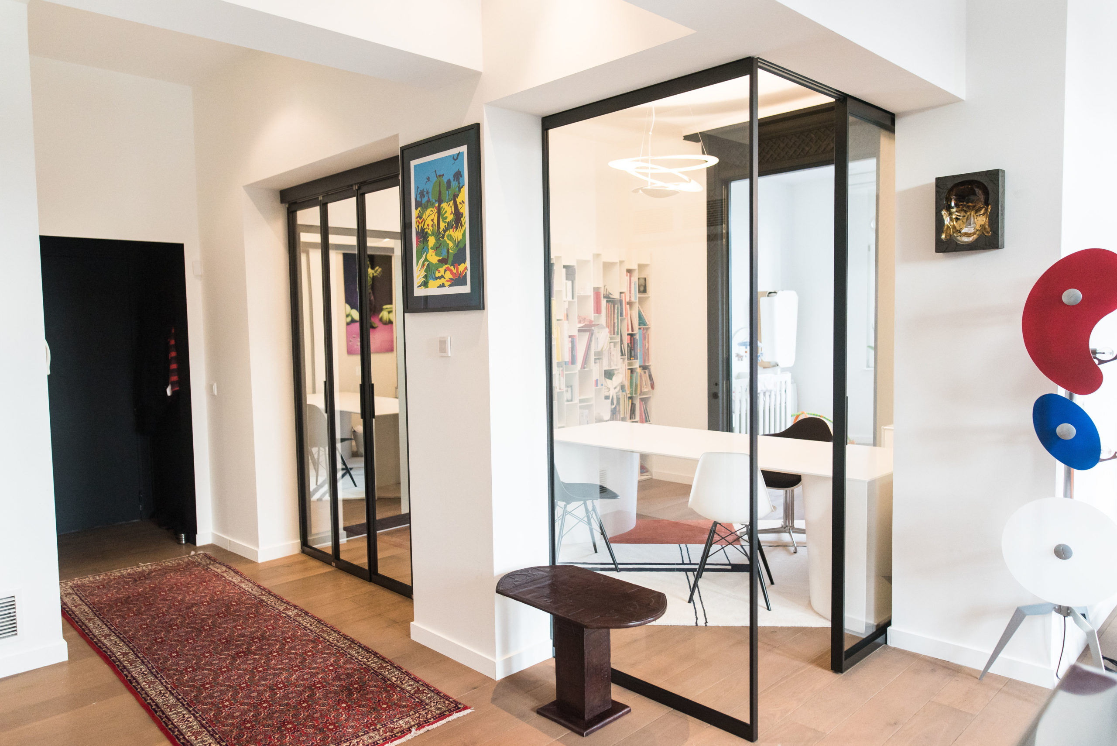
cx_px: 558
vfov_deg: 53.2
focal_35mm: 24
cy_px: 373
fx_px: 745
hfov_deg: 73.7
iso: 1250
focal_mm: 24
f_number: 2.8
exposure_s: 1/160
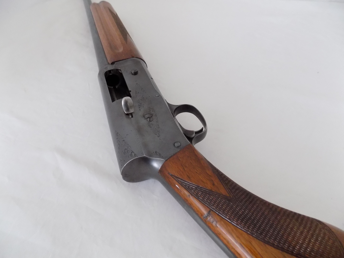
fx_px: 229
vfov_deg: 58.9
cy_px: 129
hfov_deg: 73.9
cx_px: 172
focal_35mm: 23
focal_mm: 4
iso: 400
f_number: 3.1
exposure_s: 1/30
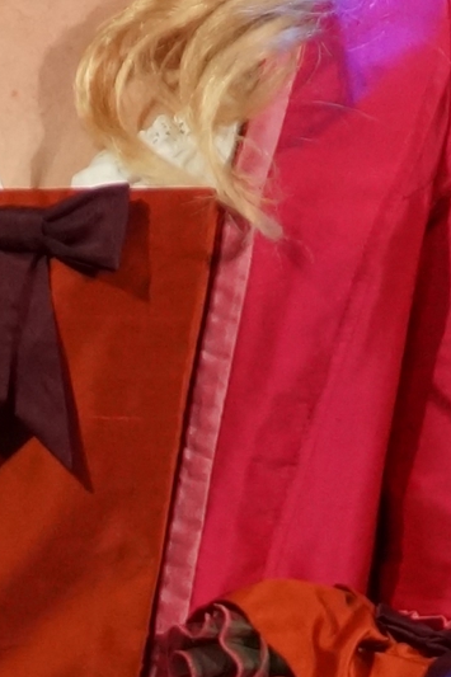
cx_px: -159
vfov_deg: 1.5
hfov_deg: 1.0
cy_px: 1158
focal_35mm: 1330
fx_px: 25007
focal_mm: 180
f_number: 3.5
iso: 1600
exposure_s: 1/80
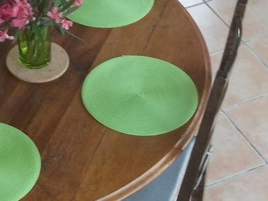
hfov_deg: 15.0
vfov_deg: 10.9
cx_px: 62
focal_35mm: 131
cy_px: -99
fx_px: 1014
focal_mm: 6.5
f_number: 3.1
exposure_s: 1/60
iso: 160
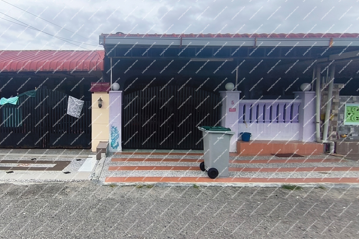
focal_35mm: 16
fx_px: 160
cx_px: 181
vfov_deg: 73.5
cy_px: 106
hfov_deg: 96.7
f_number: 2.2
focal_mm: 1.65
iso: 50
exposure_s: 1/622
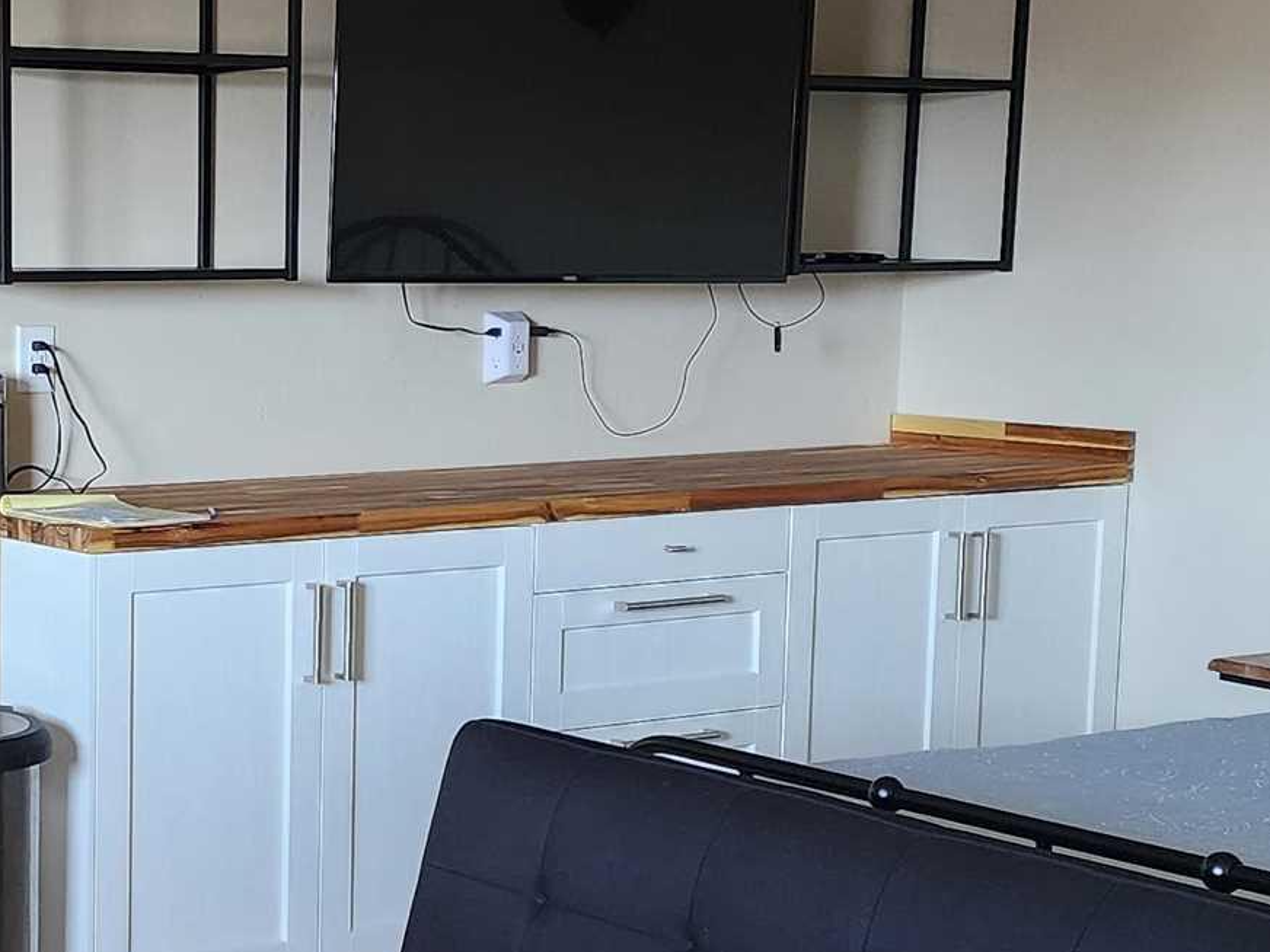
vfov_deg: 18.1
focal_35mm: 81
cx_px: 127
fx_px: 2972
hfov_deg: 23.5
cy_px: 694
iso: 400
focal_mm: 6.4
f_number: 1.8
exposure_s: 1/120
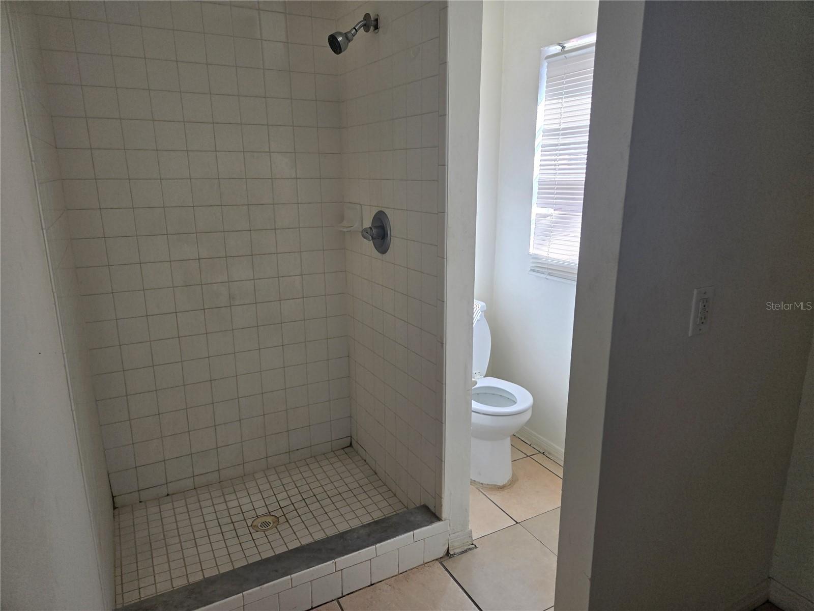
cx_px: 407
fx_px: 541
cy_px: 306
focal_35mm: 23
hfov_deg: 73.9
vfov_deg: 58.9
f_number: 1.8
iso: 64
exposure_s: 1/180
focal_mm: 5.4
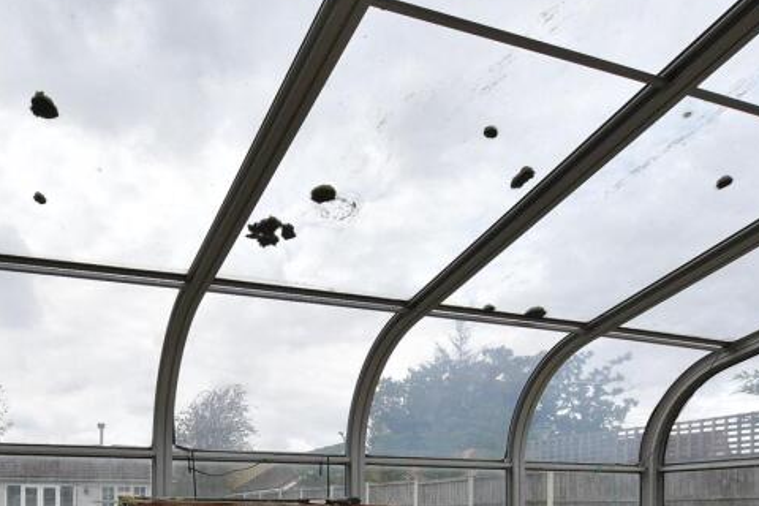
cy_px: 516
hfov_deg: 56.8
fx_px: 675
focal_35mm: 32
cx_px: 223
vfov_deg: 36.6
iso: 125
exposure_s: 1/80
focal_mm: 10
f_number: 8
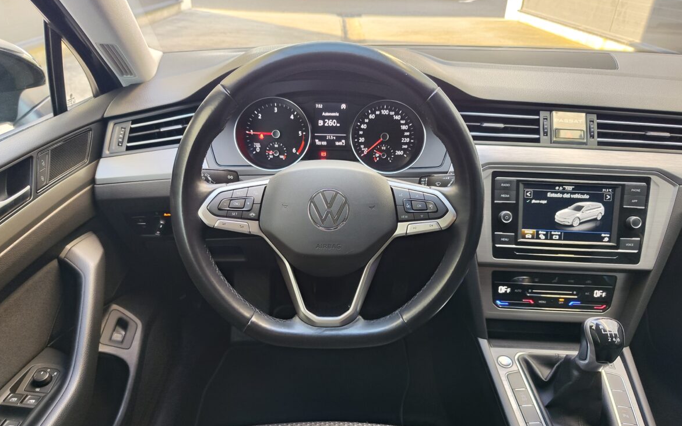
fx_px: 465
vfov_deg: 49.0
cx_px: 344
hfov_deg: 72.5
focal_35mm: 25
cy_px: 254
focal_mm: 7.01
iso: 334
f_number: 1.69
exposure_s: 1/66.2
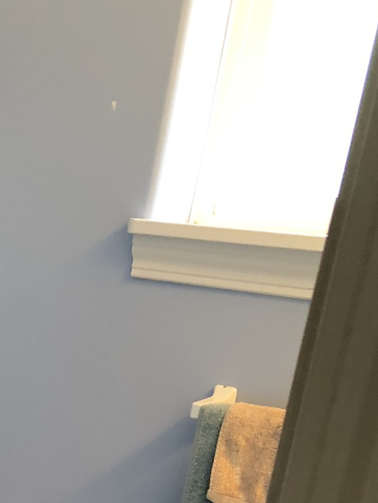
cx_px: -119
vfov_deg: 22.7
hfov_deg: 17.9
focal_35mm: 77
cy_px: 647
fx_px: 1121
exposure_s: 1/15
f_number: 1.8
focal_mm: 3.99
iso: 64
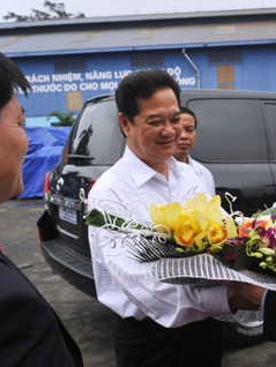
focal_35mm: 46
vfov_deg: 41.2
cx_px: 227
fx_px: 488
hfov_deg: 30.7
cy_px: 186
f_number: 8
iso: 640
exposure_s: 1/250
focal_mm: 31
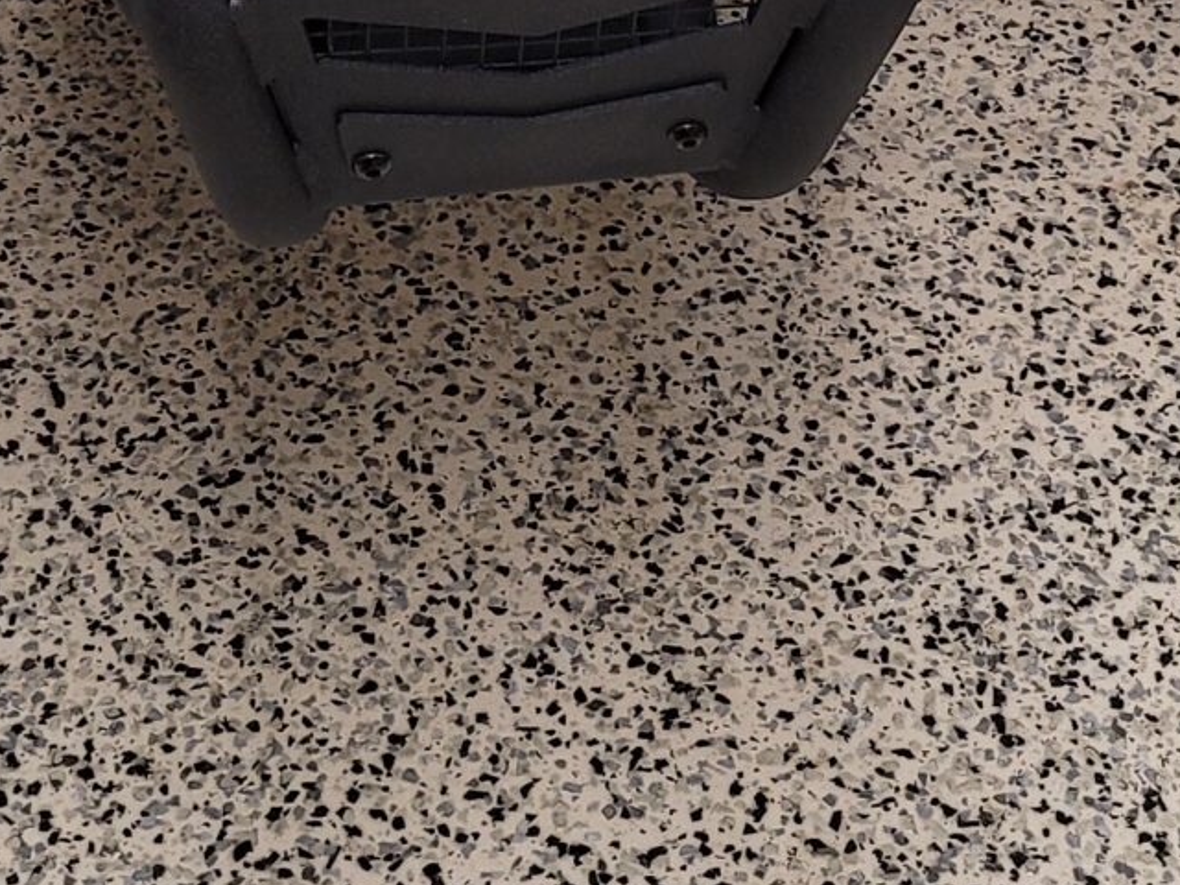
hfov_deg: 18.9
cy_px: -431
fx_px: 3545
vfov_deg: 13.4
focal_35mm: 104
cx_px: 555
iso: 125
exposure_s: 1/119
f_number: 1.8
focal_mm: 5.4
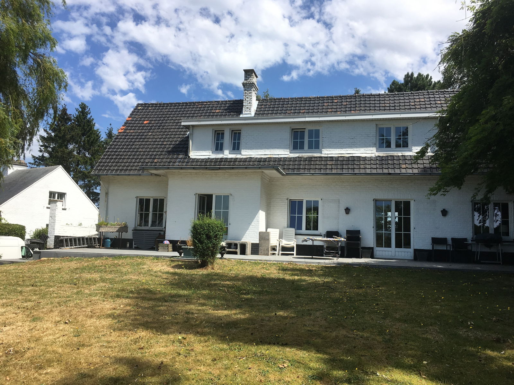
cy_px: 192
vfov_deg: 48.2
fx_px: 431
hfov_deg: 61.7
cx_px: 257
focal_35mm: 29
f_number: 2.2
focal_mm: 4.15
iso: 25
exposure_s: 1/1832
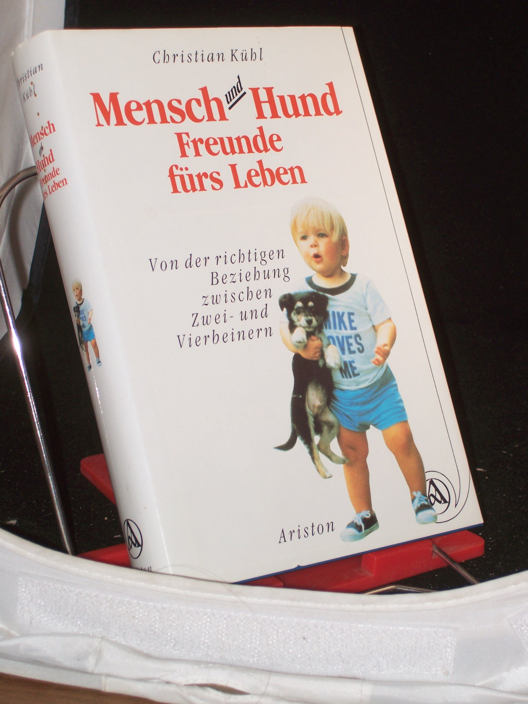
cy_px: 352
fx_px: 1668
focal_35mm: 82
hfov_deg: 18.0
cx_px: 264
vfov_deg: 23.8
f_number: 4
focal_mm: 13.6
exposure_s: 1/80
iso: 80
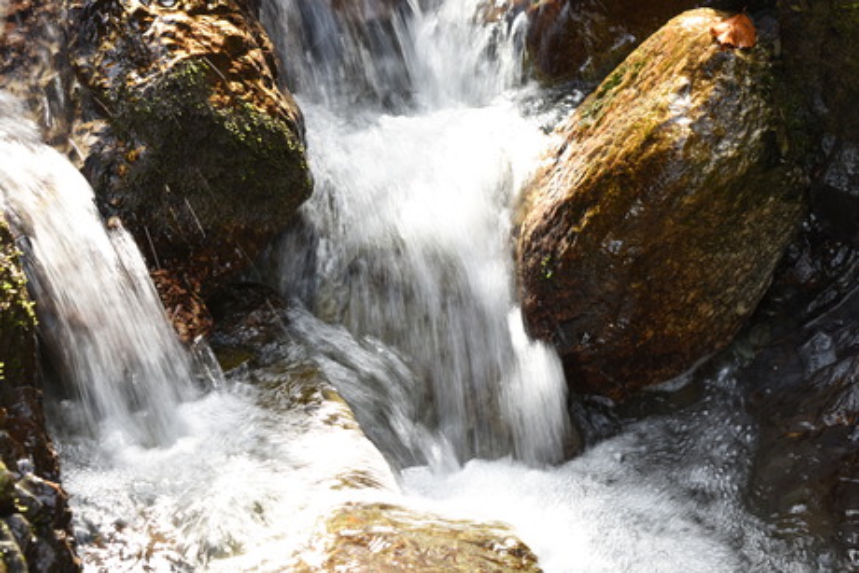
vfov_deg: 13.1
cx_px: 430
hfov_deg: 19.5
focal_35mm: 105
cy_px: 286
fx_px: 2506
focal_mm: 70
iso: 100
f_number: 4.5
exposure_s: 1/40
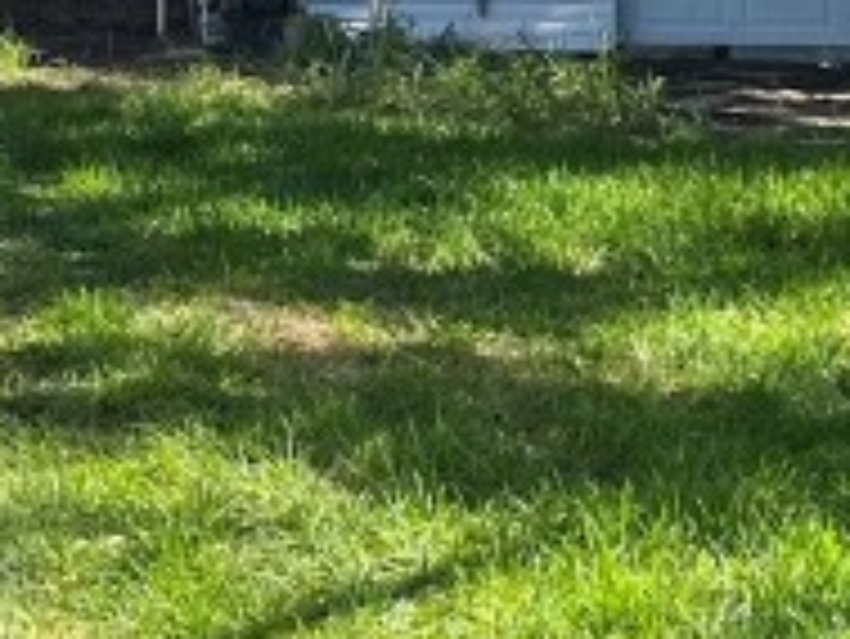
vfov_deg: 10.2
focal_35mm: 141
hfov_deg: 13.9
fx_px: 3464
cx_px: 234
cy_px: -342
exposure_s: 1/1106
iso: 50
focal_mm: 5.1
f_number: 1.6
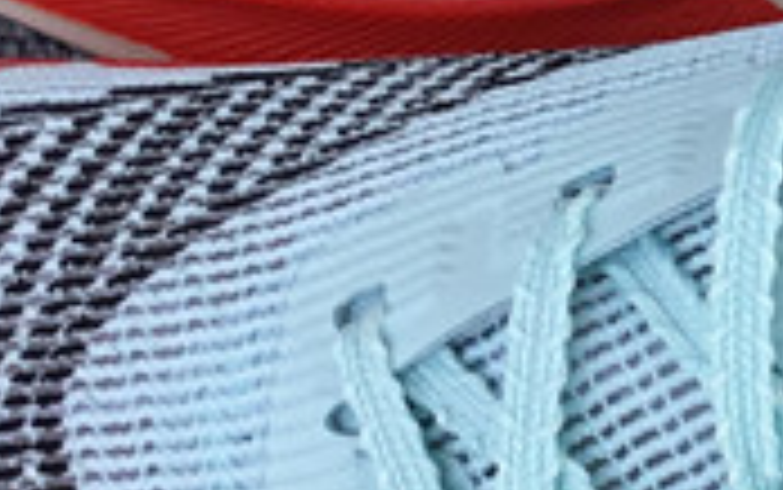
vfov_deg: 7.7
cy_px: -20
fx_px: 3630
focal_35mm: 170
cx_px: 990
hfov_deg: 12.0
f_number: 2.4
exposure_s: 1/401
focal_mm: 3.3
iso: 25
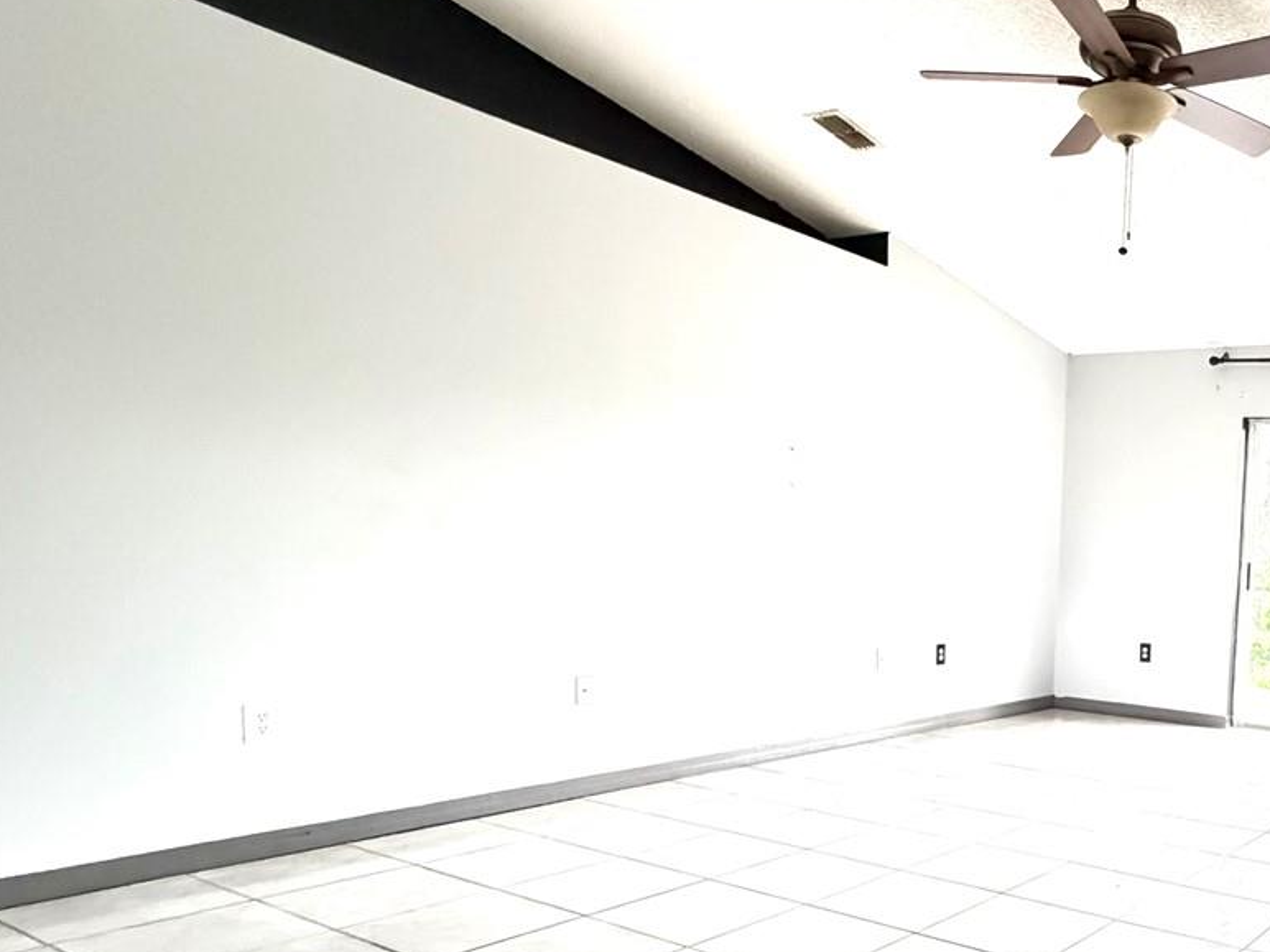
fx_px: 1064
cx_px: 1173
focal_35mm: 29
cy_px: 648
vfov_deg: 47.3
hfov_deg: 53.0
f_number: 2.2
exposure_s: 1/60
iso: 800
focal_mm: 2.22
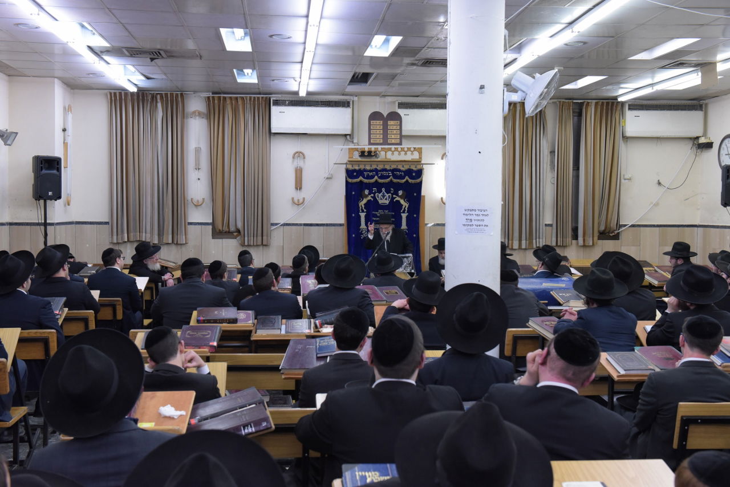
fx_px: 892
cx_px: 365
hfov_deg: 44.5
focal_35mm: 44
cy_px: 244
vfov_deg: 30.5
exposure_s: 1/160
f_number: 6.3
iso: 3200
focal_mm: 44
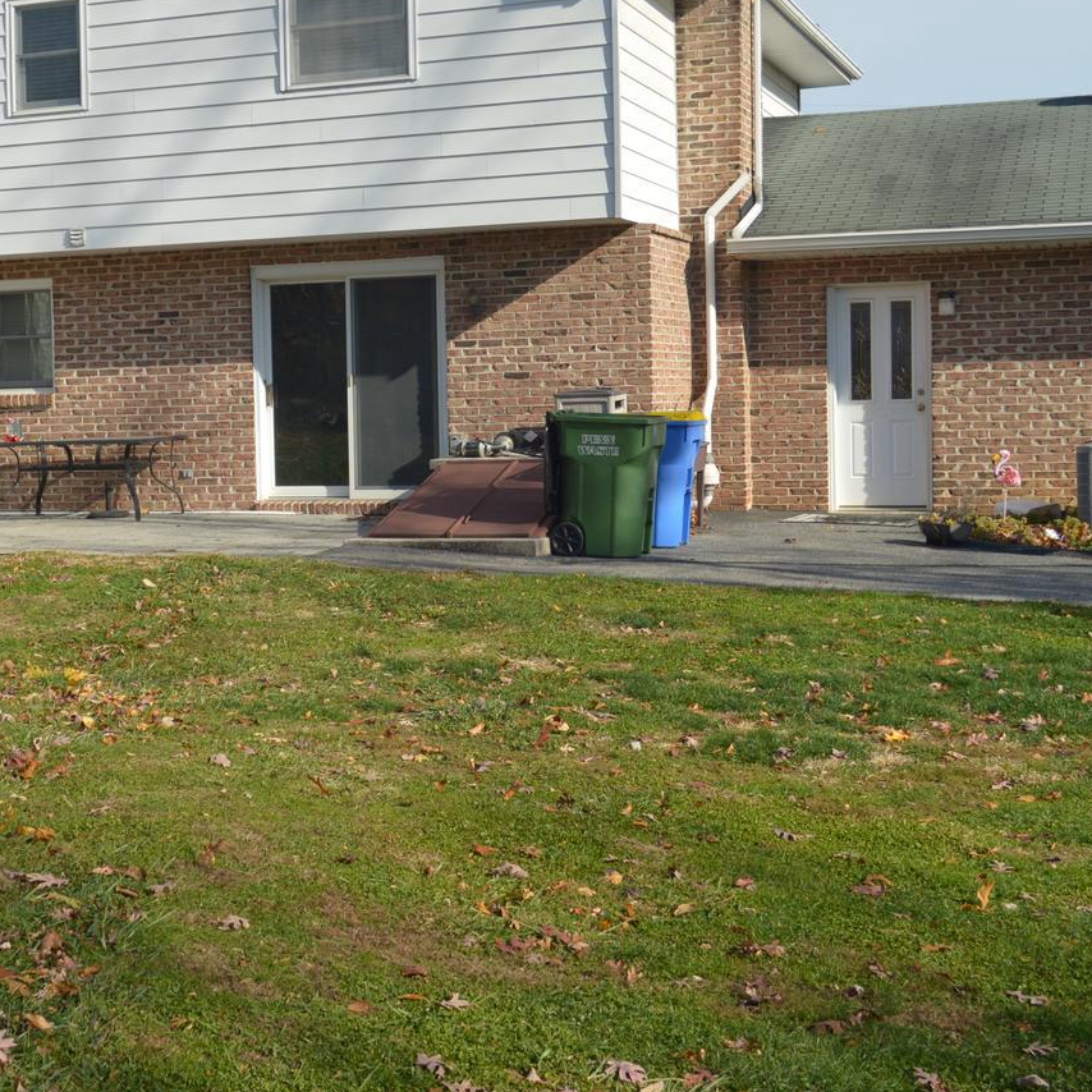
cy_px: 465
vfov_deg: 31.0
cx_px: 300
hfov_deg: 30.7
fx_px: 1963
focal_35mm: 55
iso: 100
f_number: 3.5
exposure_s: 1/800
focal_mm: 18
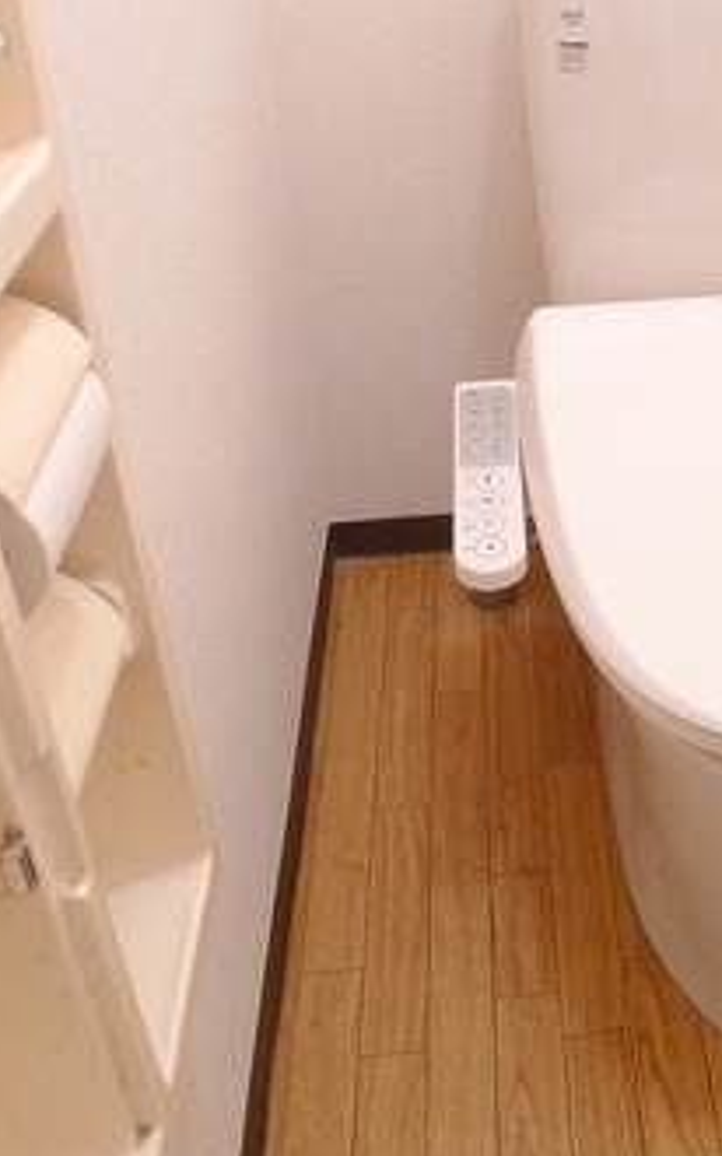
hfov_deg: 23.3
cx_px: 668
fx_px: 1702
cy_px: 263
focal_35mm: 54
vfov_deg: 36.5
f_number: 2
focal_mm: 5.1
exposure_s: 1/20
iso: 400
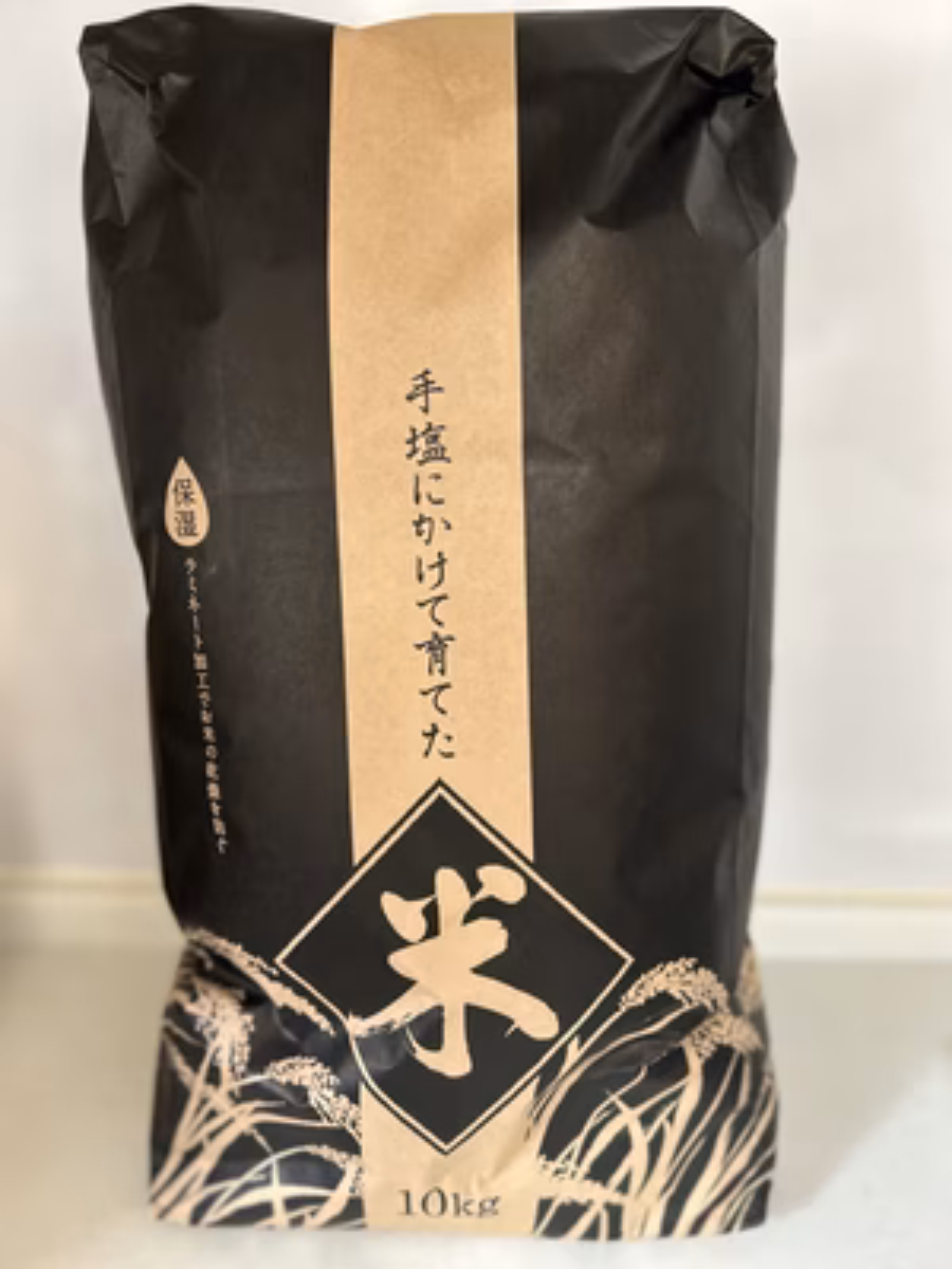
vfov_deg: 67.3
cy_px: 634
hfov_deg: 53.1
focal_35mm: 26
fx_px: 953
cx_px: 476
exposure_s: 1/60
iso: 200
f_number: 1.5
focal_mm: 5.7
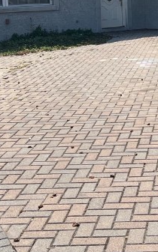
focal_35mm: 84
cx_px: 198
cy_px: 4
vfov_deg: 23.7
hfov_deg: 14.9
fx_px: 579
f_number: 1.5
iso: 50
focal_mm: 5.7
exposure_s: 1/6993
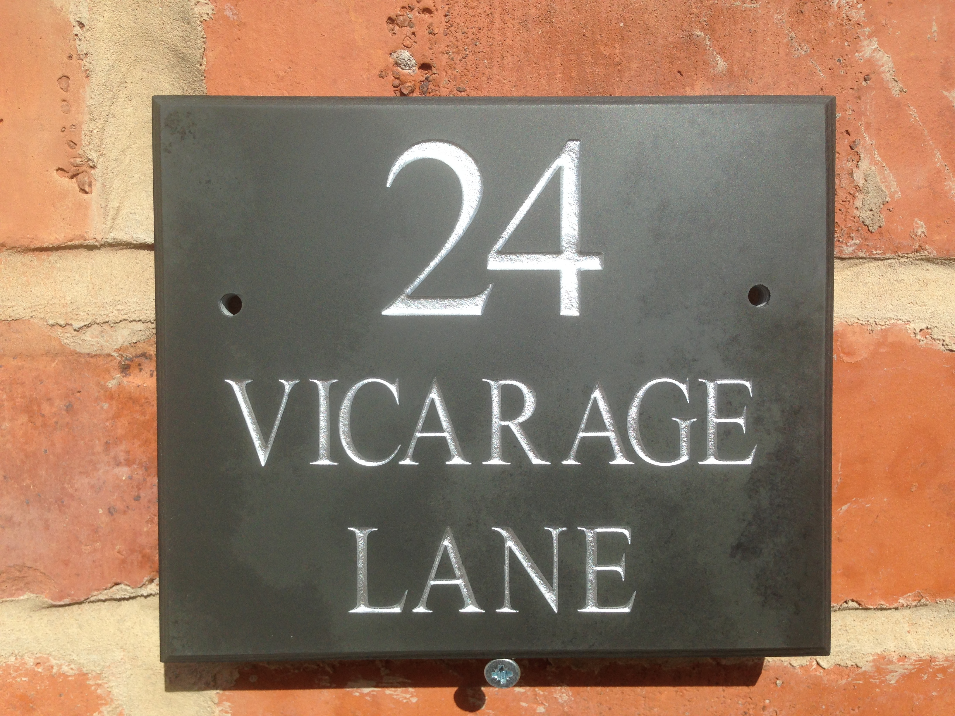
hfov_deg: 55.4
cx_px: 478
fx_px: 910
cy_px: 358
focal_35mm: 33
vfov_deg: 42.9
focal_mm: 4.12
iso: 50
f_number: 2.4
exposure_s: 1/2584
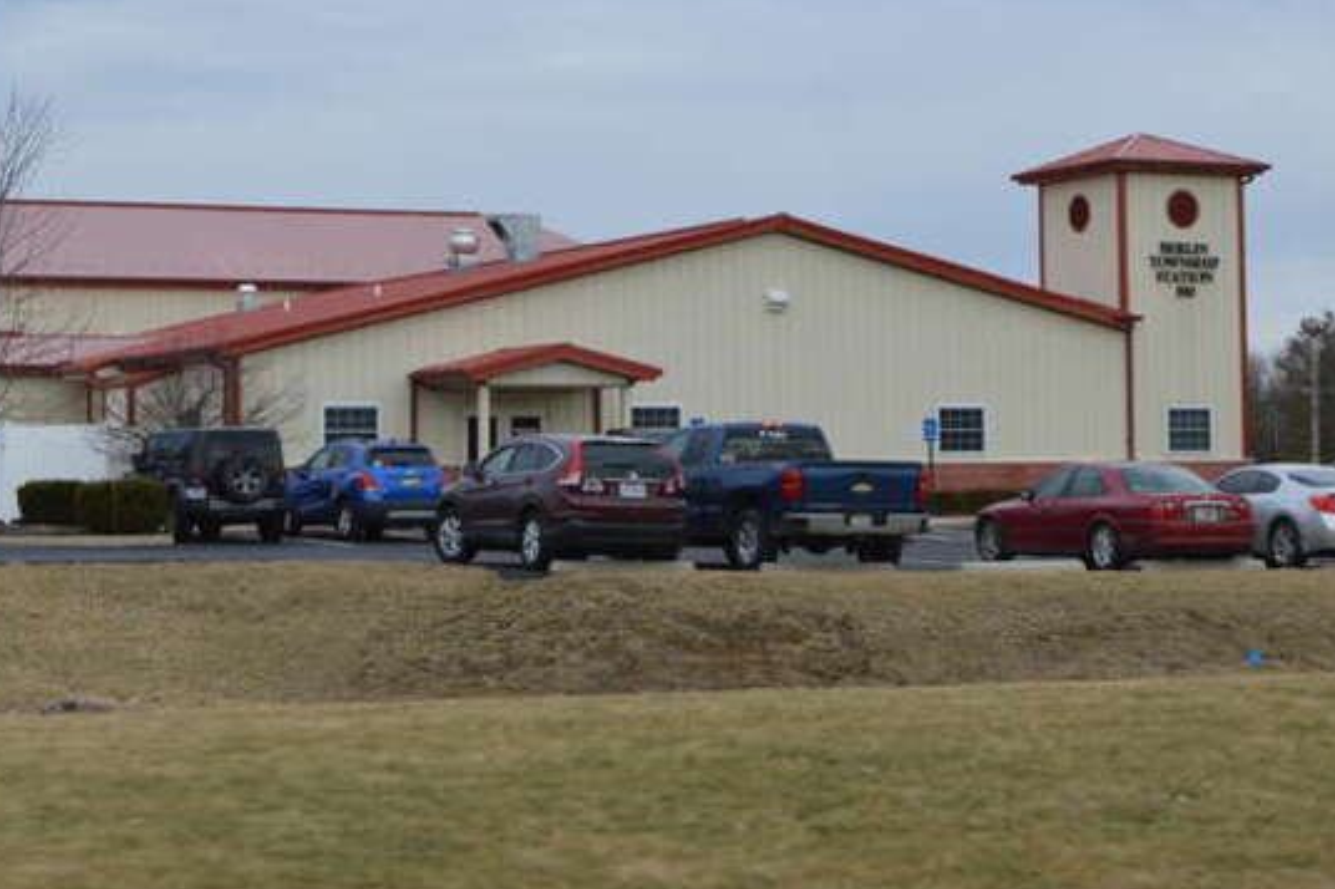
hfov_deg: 23.9
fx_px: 3151
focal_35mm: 85
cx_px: 523
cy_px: 276
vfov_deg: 16.0
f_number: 8
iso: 100
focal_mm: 38
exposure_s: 1/250
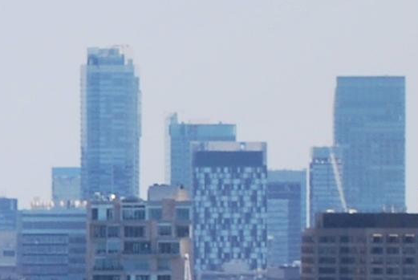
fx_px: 6984
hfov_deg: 3.4
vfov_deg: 2.3
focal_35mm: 601
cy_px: 312
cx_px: -706
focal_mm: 55
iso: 100
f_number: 5.6
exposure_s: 1/125
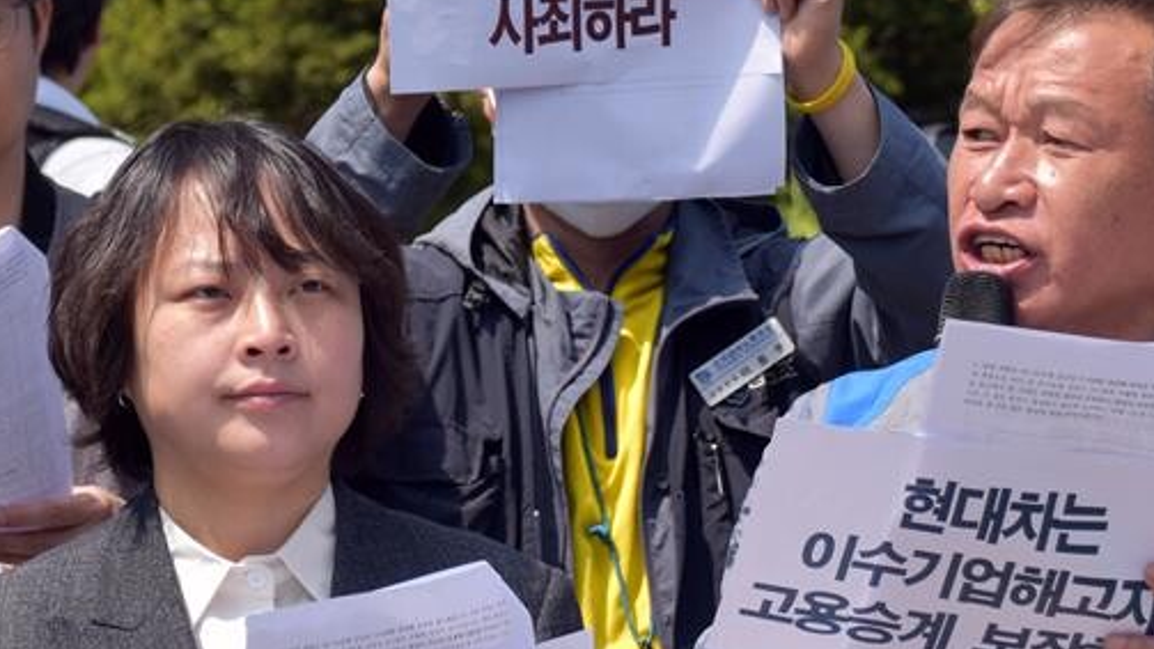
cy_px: 428
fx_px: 6367
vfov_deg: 5.8
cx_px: 358
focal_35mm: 208
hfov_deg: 10.3
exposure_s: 1/400
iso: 100
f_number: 6.3
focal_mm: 65
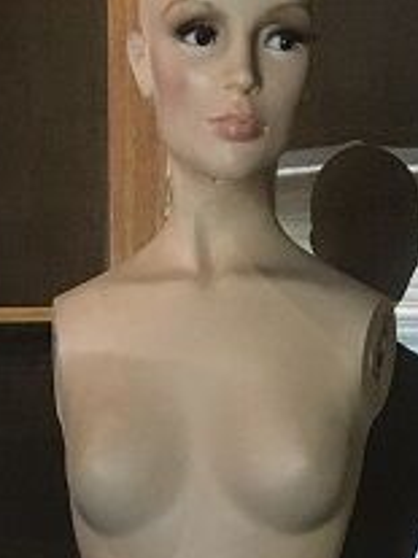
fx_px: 2031
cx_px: 177
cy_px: 1081
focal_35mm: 126
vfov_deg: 13.6
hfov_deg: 11.7
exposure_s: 1/17
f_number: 2.2
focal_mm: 4.15
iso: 200
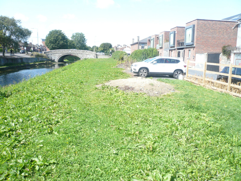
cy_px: 90
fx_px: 195
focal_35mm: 28
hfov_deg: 63.4
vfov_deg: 49.7
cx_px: 120
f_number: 2.8
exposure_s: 1/500
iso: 100
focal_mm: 4.6
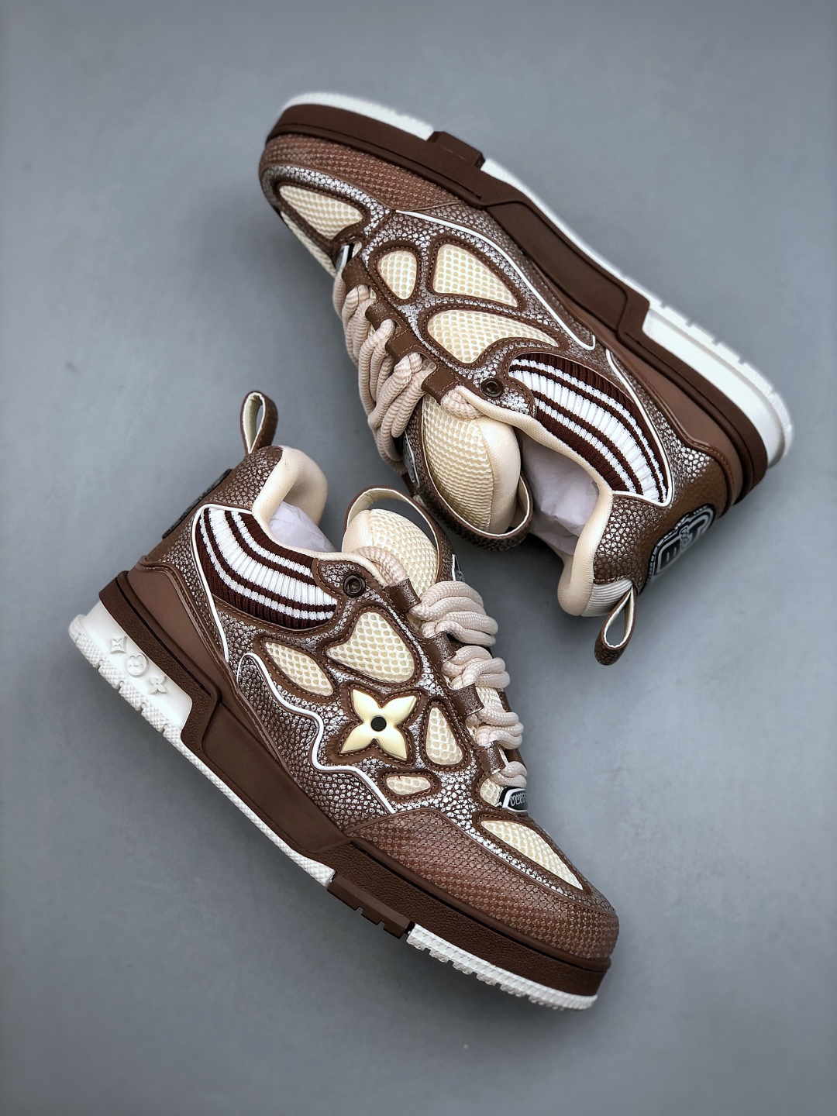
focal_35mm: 57
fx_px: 1838
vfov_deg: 33.8
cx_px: 418
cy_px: 558
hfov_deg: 25.7
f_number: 2.8
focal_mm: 6.6
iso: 20
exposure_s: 1/50
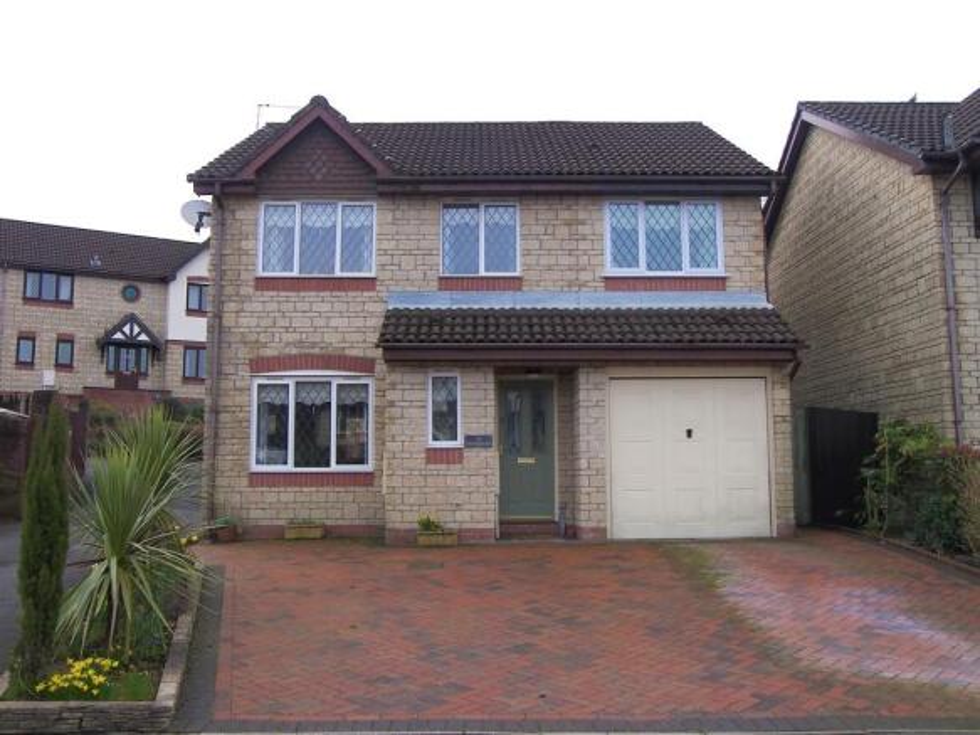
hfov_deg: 51.4
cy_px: 368
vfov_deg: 39.6
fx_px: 1019
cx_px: 490
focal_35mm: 36
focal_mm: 7.5
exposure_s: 1/320
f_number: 3.2
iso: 50
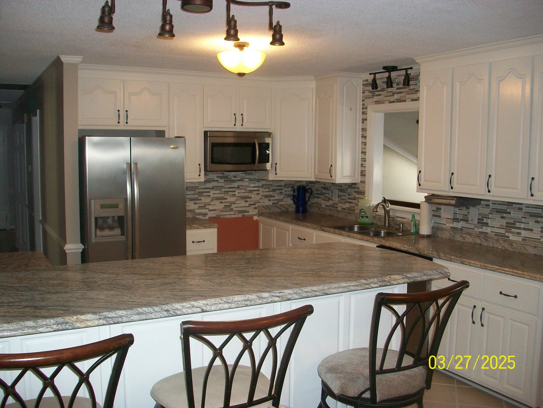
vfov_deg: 41.8
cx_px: 272
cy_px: 204
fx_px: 533
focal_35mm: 34
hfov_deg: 54.0
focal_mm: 5.7
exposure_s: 1/60
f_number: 2.8
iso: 120
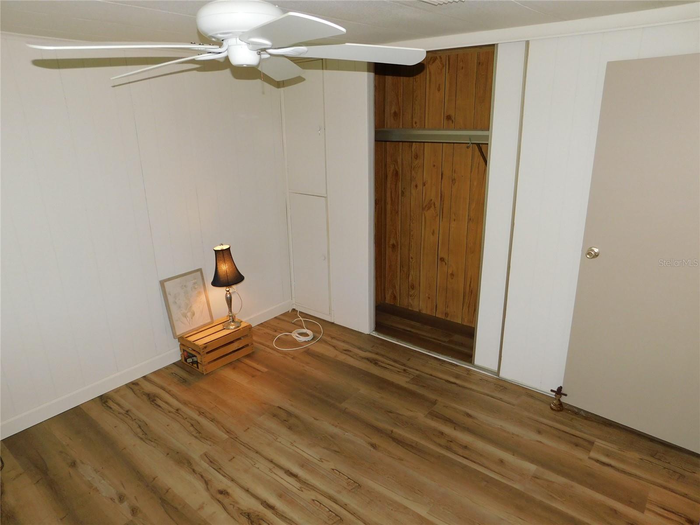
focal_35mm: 23
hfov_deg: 73.9
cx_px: 350
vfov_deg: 58.9
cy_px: 262
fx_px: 465
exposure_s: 1/30
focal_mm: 4
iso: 200
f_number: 3
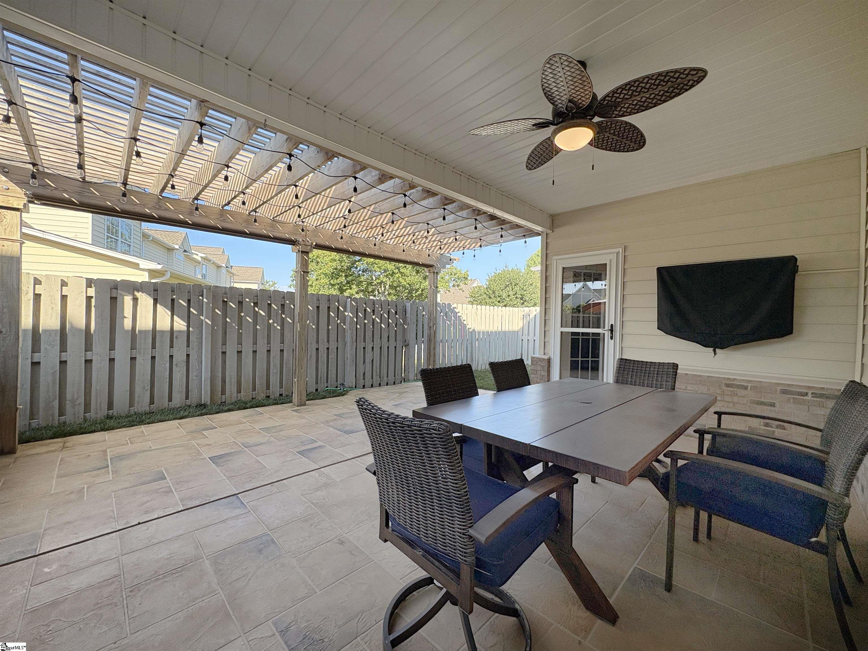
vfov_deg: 85.7
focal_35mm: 14
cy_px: 326
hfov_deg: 102.1
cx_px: 434
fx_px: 351
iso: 64
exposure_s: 1/343
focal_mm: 2.22
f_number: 2.2
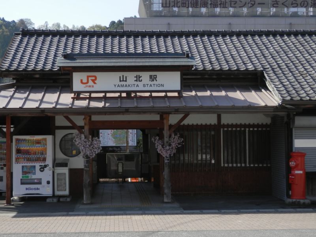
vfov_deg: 22.3
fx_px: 602
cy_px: 118
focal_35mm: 66
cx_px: 158
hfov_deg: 29.4
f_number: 4.4
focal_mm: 11.9
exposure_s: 1/400
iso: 80
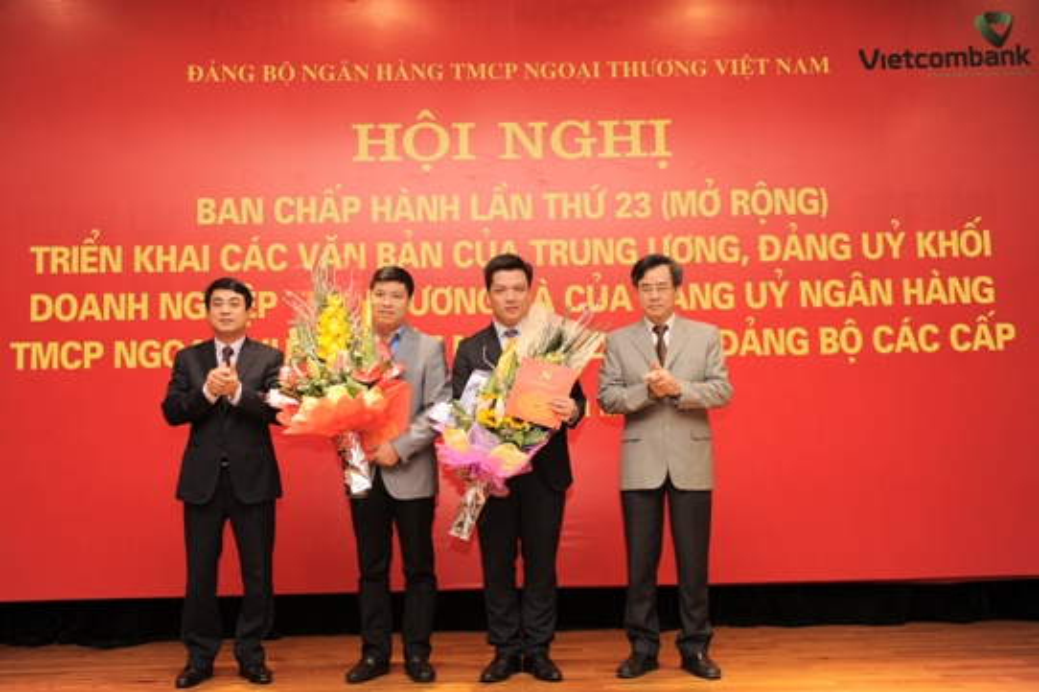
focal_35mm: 36
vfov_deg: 36.9
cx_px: 520
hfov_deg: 53.1
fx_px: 1039
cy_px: 346
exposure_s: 1/200
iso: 400
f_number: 2.8
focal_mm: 36
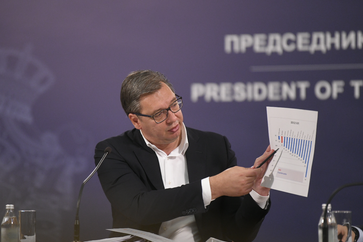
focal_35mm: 239
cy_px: 123
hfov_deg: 8.6
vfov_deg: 5.7
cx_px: 149
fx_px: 2410
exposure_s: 1/250
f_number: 2.8
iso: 3200
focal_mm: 200
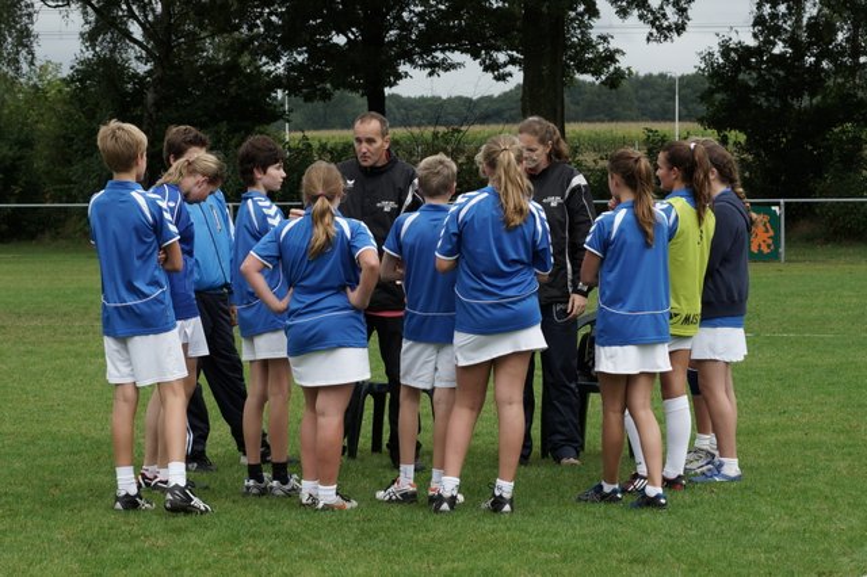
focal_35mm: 75
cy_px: 288
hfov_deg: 27.0
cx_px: 434
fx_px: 1805
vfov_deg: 18.2
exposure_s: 1/250
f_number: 4
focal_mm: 50
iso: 100
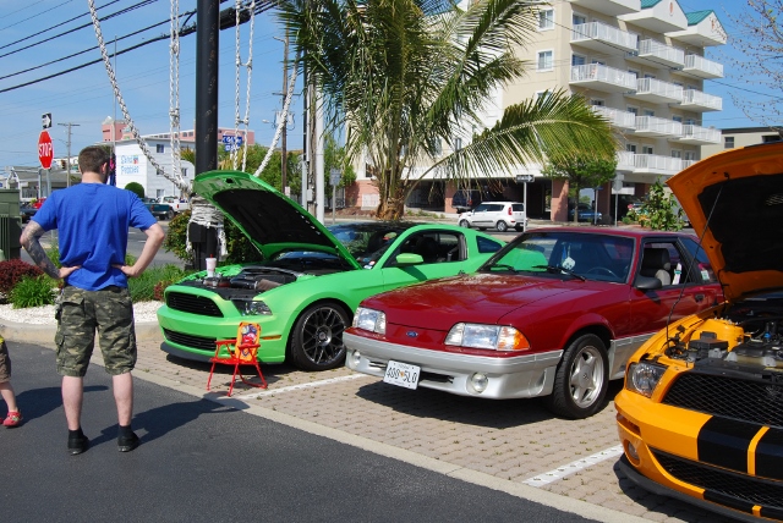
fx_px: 849
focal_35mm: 39
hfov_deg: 49.5
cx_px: 392
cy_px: 262
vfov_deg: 34.3
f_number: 10
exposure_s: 1/400
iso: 200
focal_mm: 26
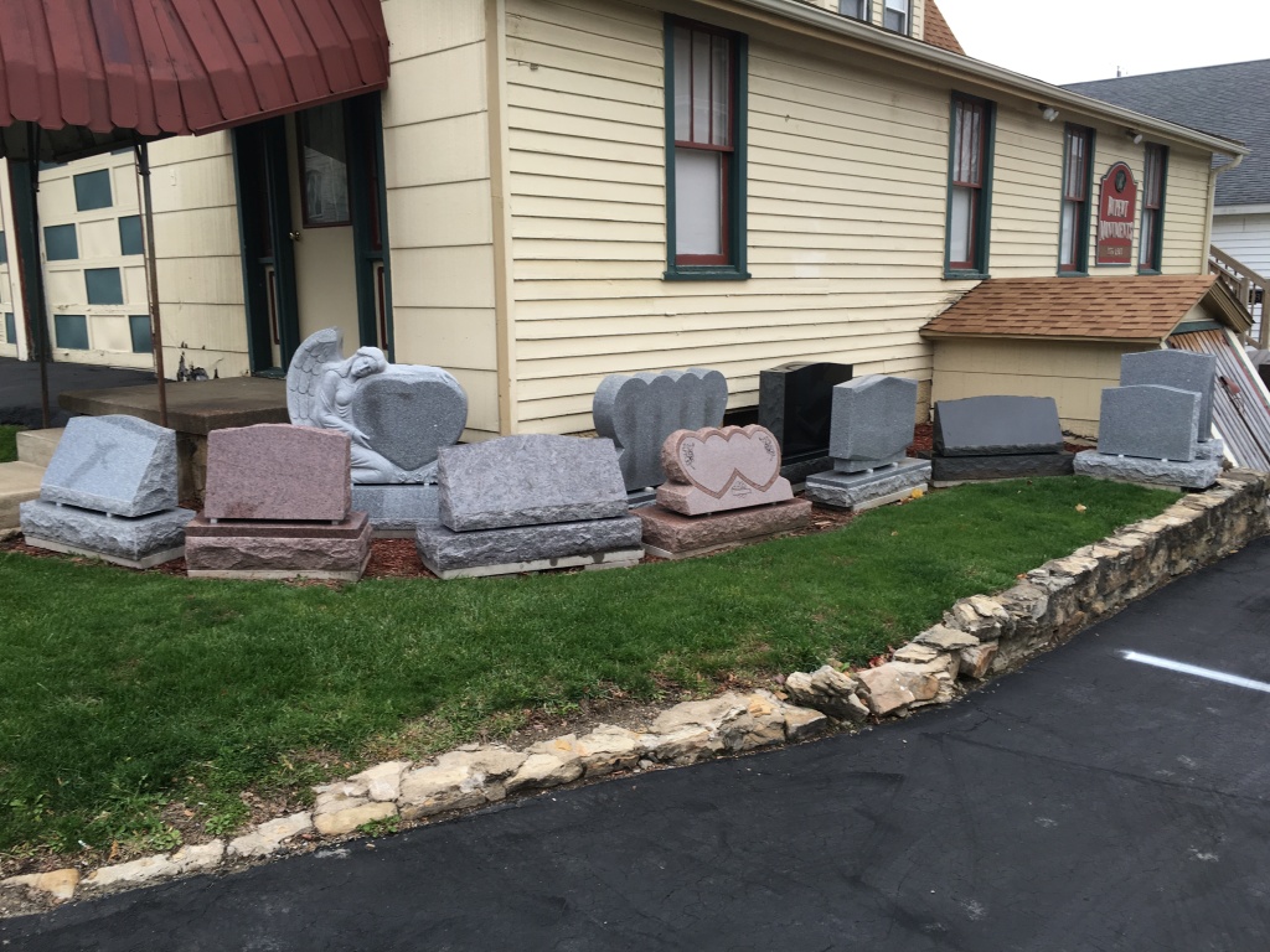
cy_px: 476
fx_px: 1064
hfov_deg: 61.7
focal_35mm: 29
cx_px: 635
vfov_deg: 48.2
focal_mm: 4.15
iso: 25
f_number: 2.2
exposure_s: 1/60
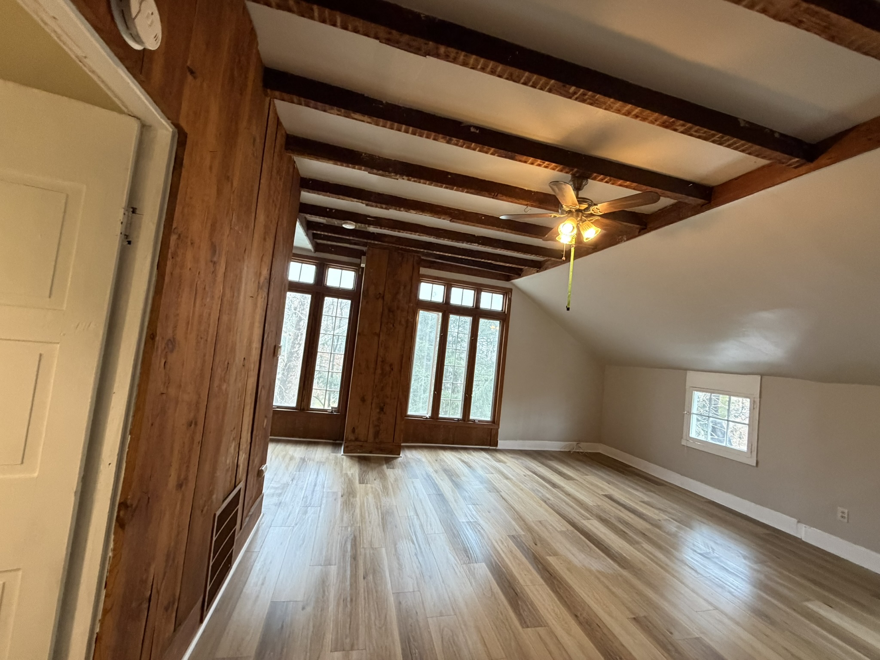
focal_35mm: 14
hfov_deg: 102.1
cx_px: 440
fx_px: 356
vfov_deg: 85.7
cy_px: 330
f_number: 2.2
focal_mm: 2.22
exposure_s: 1/60
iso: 400
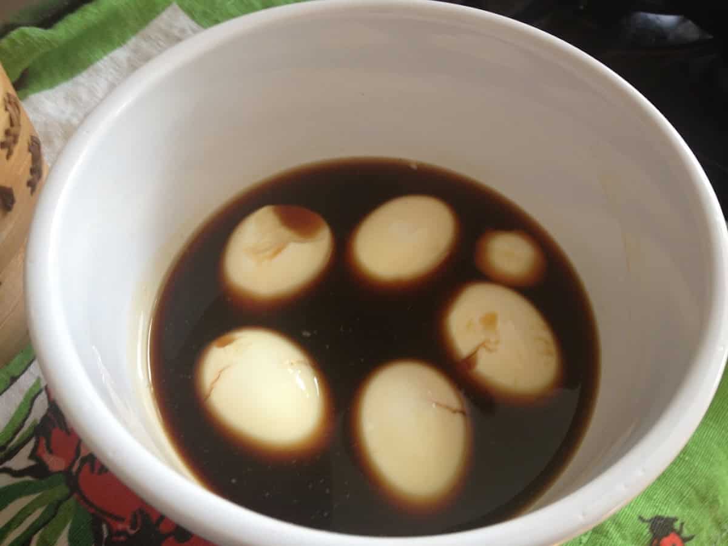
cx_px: 364
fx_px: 736
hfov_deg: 52.6
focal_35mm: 35
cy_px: 273
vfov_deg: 40.7
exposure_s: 1/24
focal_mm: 4.3
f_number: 2.4
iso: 50
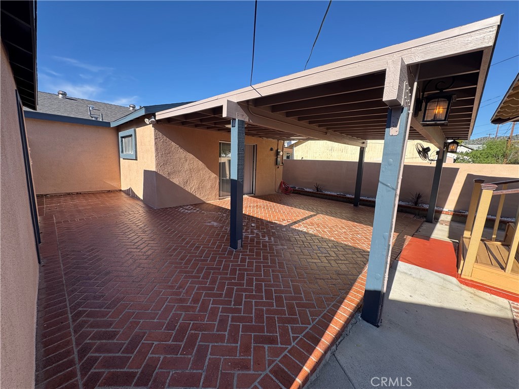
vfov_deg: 85.7
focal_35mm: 14
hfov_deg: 102.1
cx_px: 260
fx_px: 210
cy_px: 194
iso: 50
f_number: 2.2
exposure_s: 1/646
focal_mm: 2.22
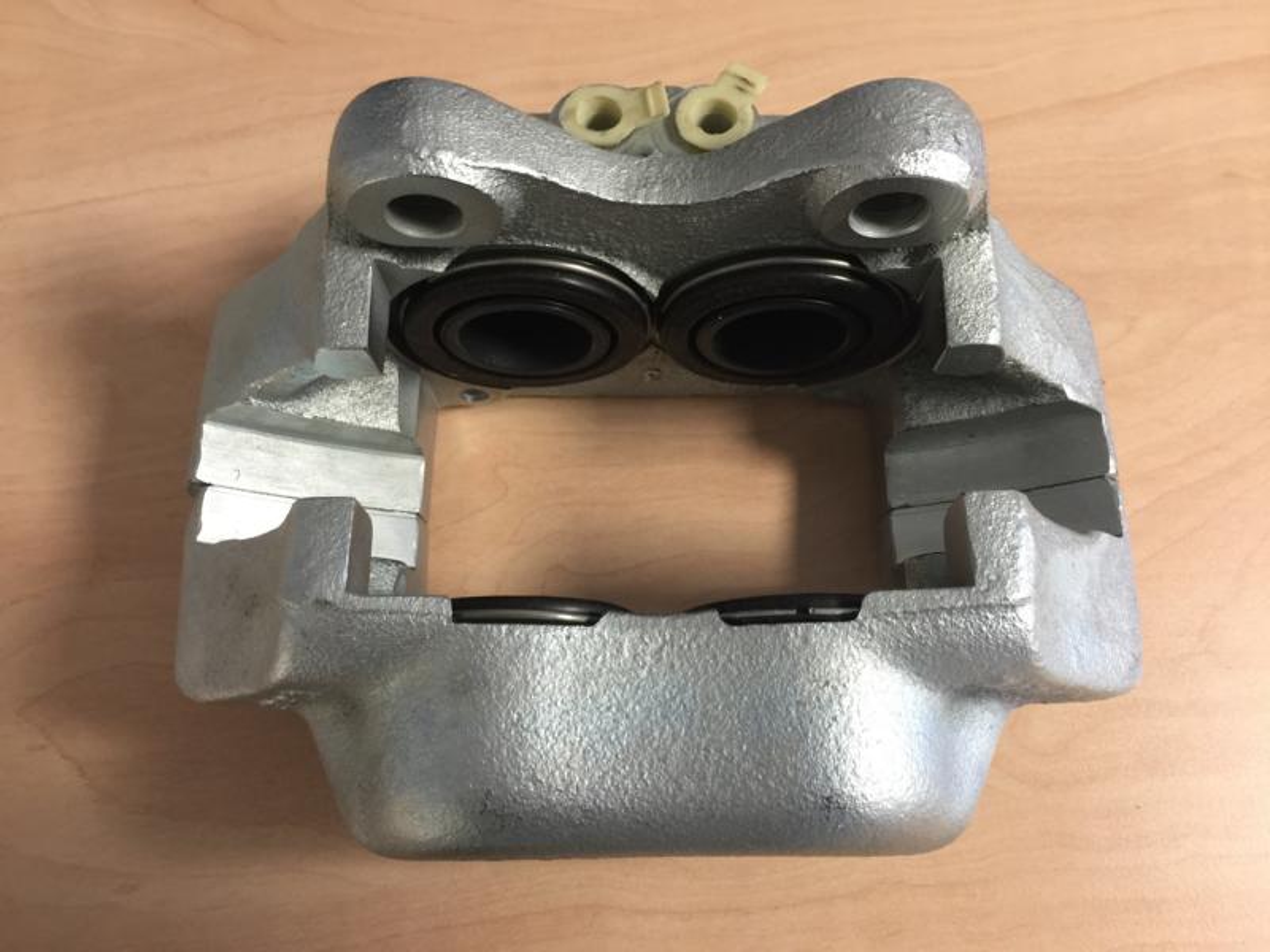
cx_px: 635
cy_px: 476
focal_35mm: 29
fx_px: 1064
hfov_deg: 61.7
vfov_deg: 48.2
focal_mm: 4.15
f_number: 2.2
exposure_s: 1/17
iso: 100
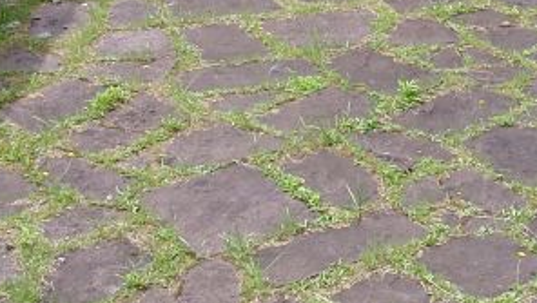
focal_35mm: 100
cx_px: 668
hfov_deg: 19.9
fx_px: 1425
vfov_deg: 11.8
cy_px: -82
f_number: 4
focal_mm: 7.13
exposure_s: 1/318
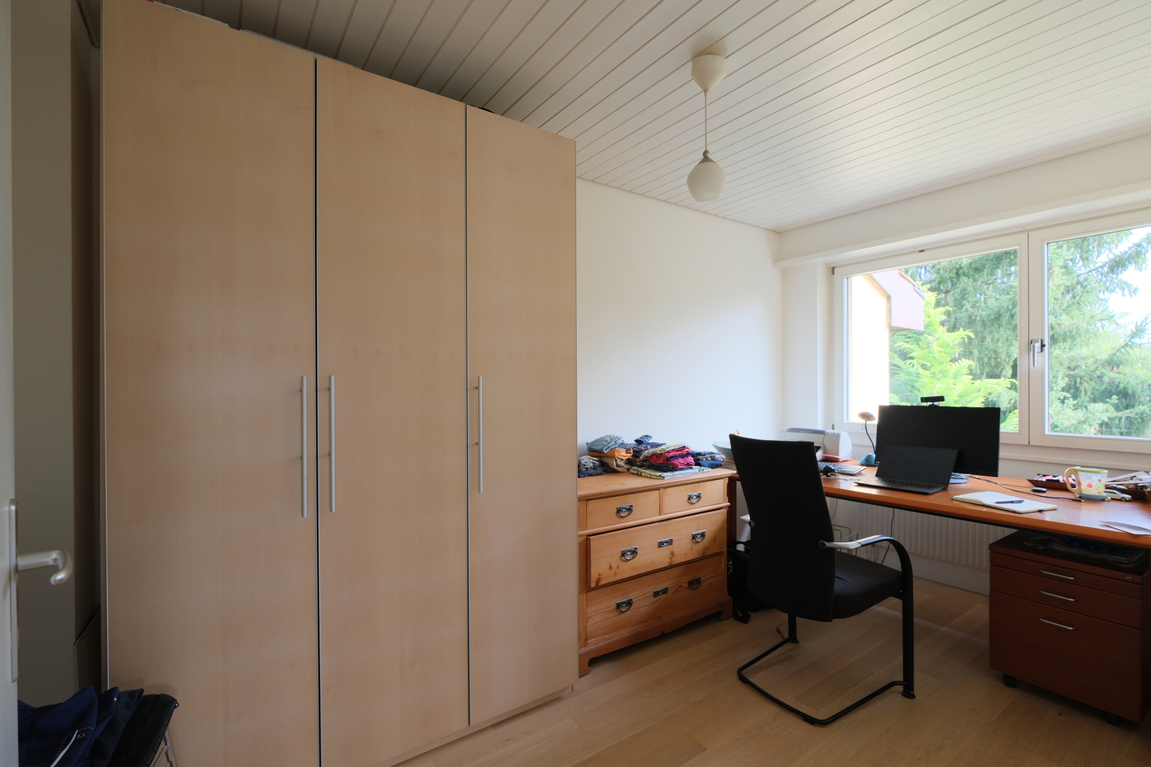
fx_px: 480
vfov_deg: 77.3
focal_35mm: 15
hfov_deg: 100.4
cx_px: 576
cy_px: 384
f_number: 4
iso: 320
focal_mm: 10
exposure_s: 1/34
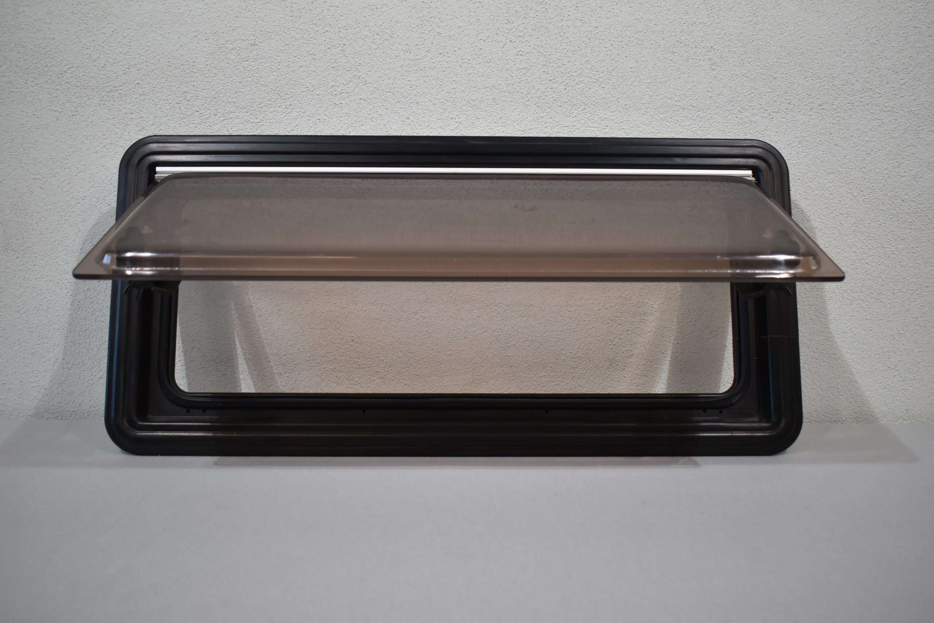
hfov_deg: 55.1
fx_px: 895
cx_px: 467
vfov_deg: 38.4
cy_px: 312
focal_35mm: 34
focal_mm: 23
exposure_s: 1/250
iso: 720
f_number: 3.8
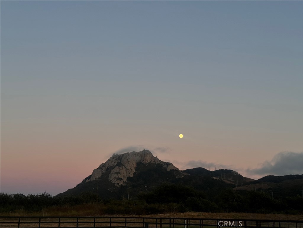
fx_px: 420
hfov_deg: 39.7
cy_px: 114
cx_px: 152
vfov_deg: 30.3
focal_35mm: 48
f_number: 1.78
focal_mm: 6.76
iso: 64
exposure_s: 1/385
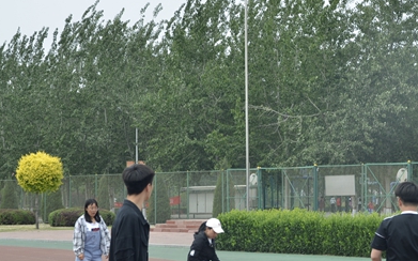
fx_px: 1139
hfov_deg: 20.8
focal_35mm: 100
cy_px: 221
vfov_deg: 13.0
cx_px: 258
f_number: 6.7
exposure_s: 1/350
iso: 100
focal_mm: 40
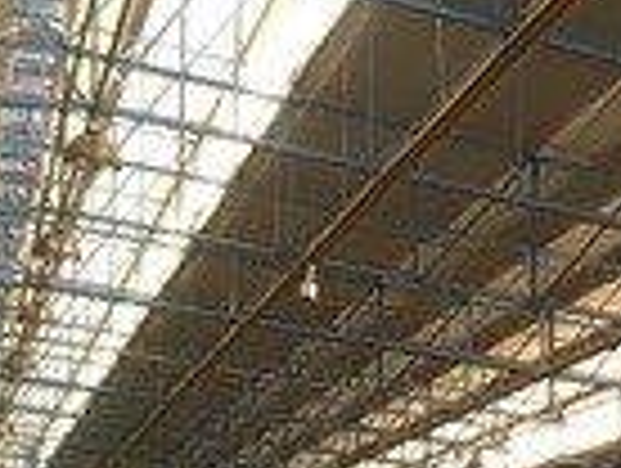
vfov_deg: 13.6
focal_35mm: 105
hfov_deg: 16.1
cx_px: 1084
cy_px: 596
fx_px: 1887
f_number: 2.2
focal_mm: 4.15
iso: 80
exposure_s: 1/33
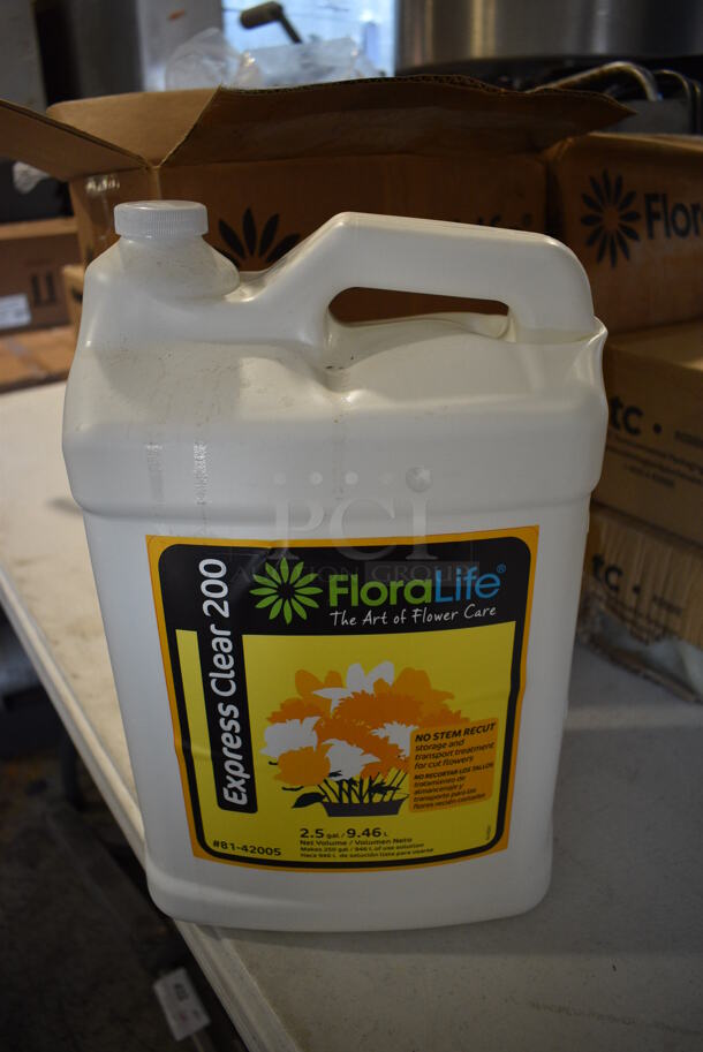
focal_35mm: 27
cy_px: 526
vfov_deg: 67.3
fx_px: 790
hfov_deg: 48.0
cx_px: 352
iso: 800
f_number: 3.5
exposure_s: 1/160
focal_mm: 18
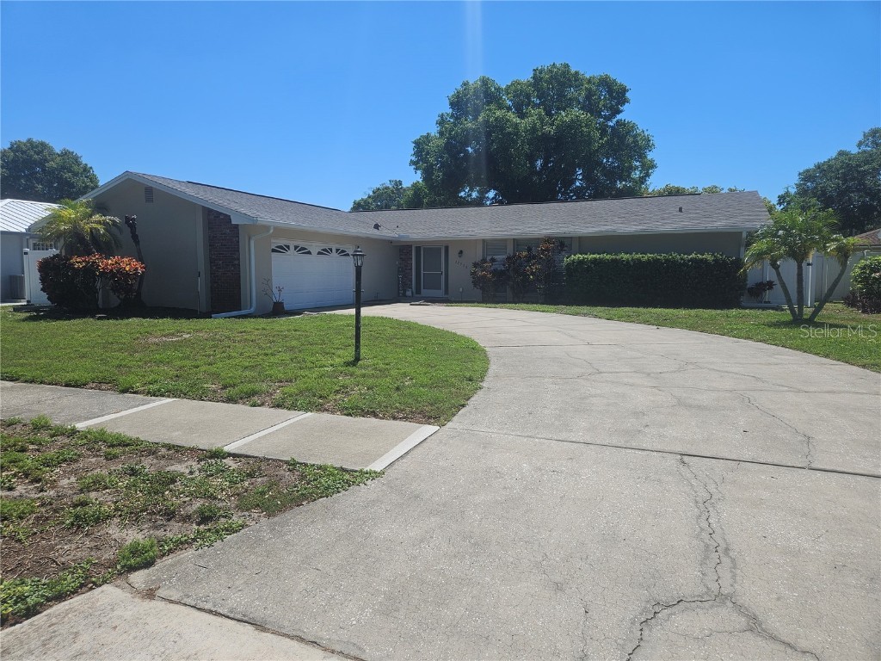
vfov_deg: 58.9
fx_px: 585
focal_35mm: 23
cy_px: 330
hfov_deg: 73.9
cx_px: 440
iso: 25
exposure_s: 1/2671
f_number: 1.8
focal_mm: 5.4
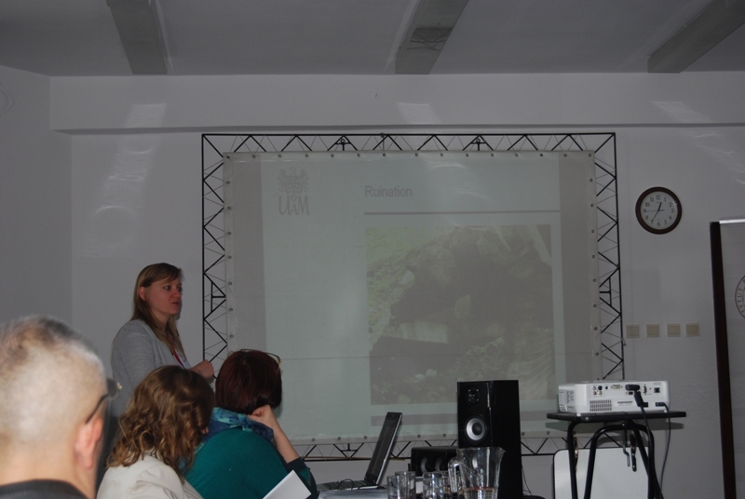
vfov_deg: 21.6
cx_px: 372
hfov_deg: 31.8
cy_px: 250
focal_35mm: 63
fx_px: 1306
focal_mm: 42
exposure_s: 1/60
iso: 200
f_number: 5.3
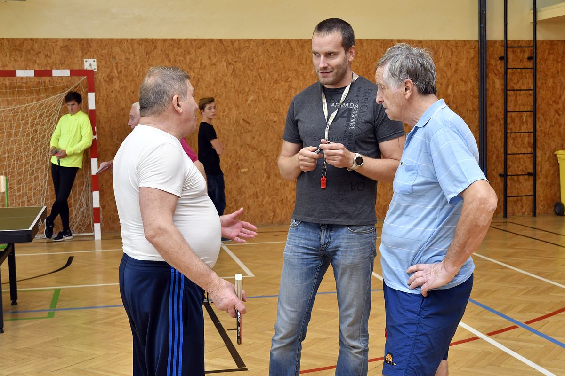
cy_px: 188
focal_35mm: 51
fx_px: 800
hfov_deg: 38.9
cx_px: 282
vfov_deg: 26.5
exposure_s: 1/200
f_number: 6.3
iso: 1250
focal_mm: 34
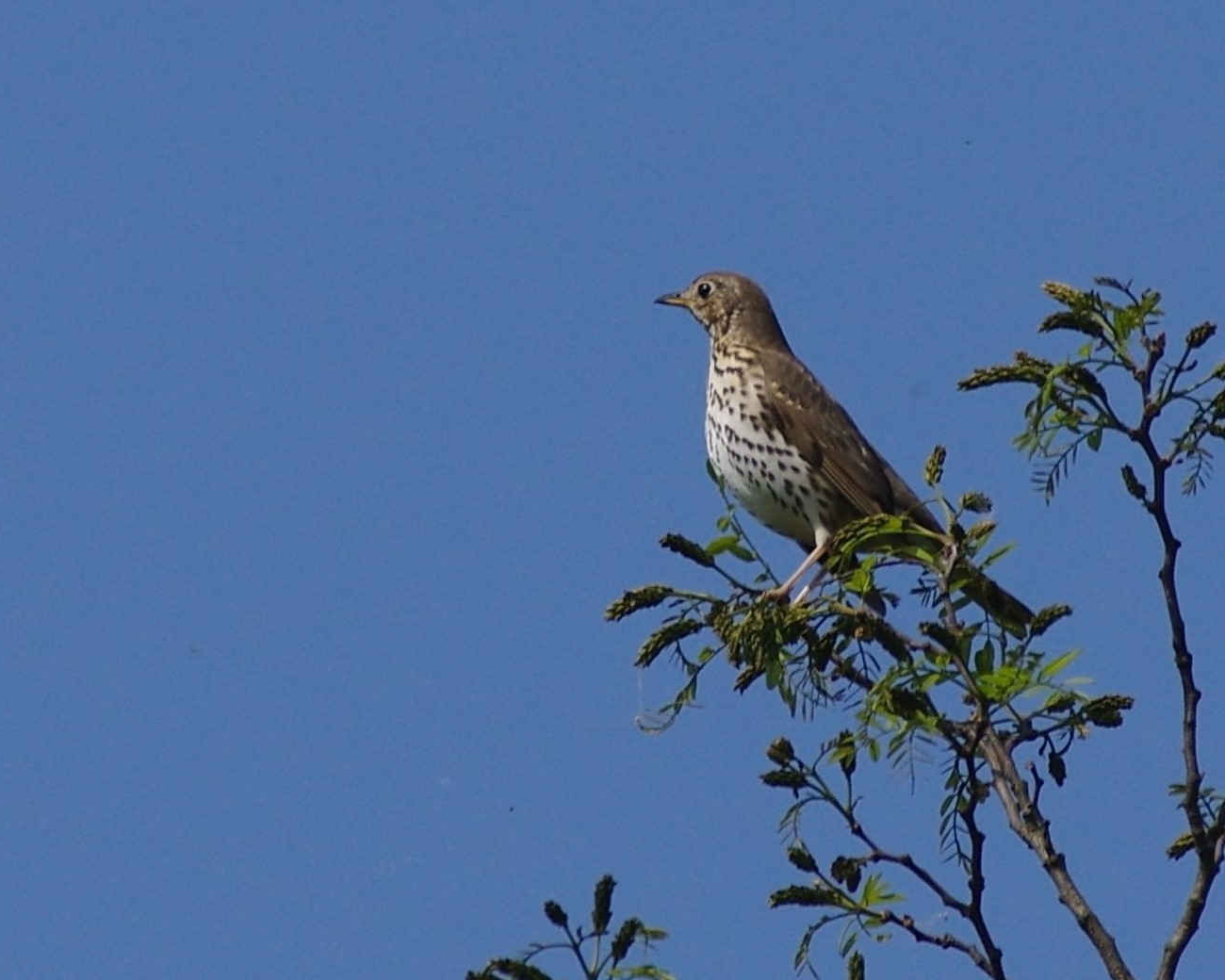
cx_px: 697
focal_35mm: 938
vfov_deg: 1.7
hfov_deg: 2.1
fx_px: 34007
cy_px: 473
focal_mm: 420
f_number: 8
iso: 200
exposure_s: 1/800
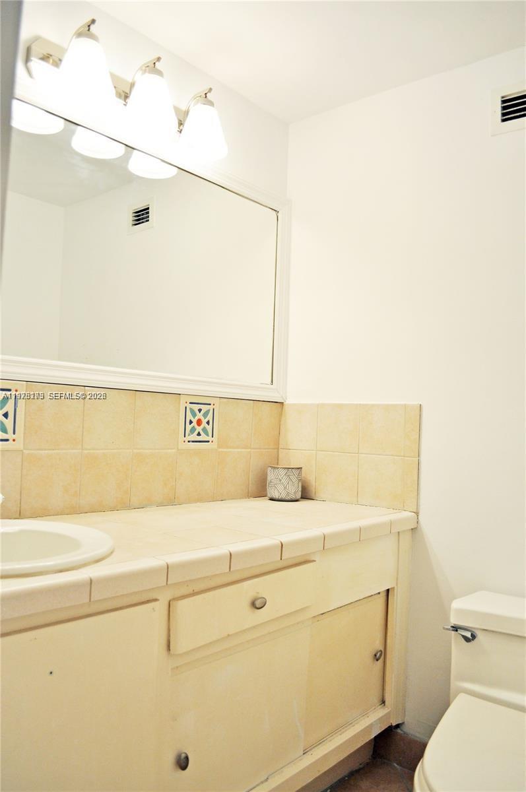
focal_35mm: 27
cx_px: 263
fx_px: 593
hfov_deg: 47.8
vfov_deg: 67.4
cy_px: 396
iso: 400
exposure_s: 1/60
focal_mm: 18
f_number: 4
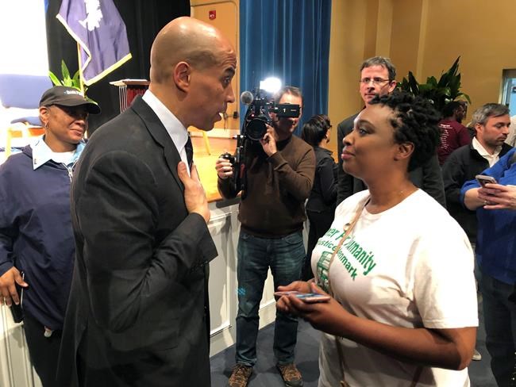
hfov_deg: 63.4
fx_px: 418
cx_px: 258
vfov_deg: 49.8
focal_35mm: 28
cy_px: 194
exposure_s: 1/9
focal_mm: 3.99
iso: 100
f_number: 1.8
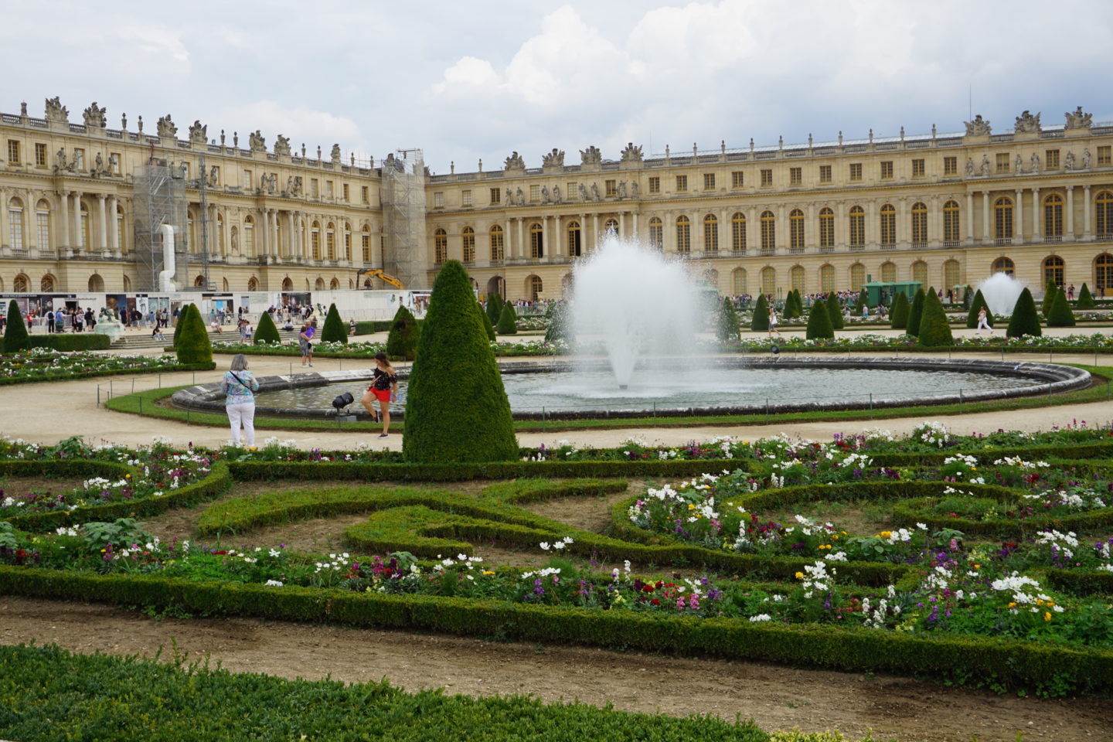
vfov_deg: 30.8
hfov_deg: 45.0
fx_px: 1345
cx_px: 556
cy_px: 371
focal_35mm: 44
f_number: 11
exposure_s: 1/125
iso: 100
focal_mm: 29
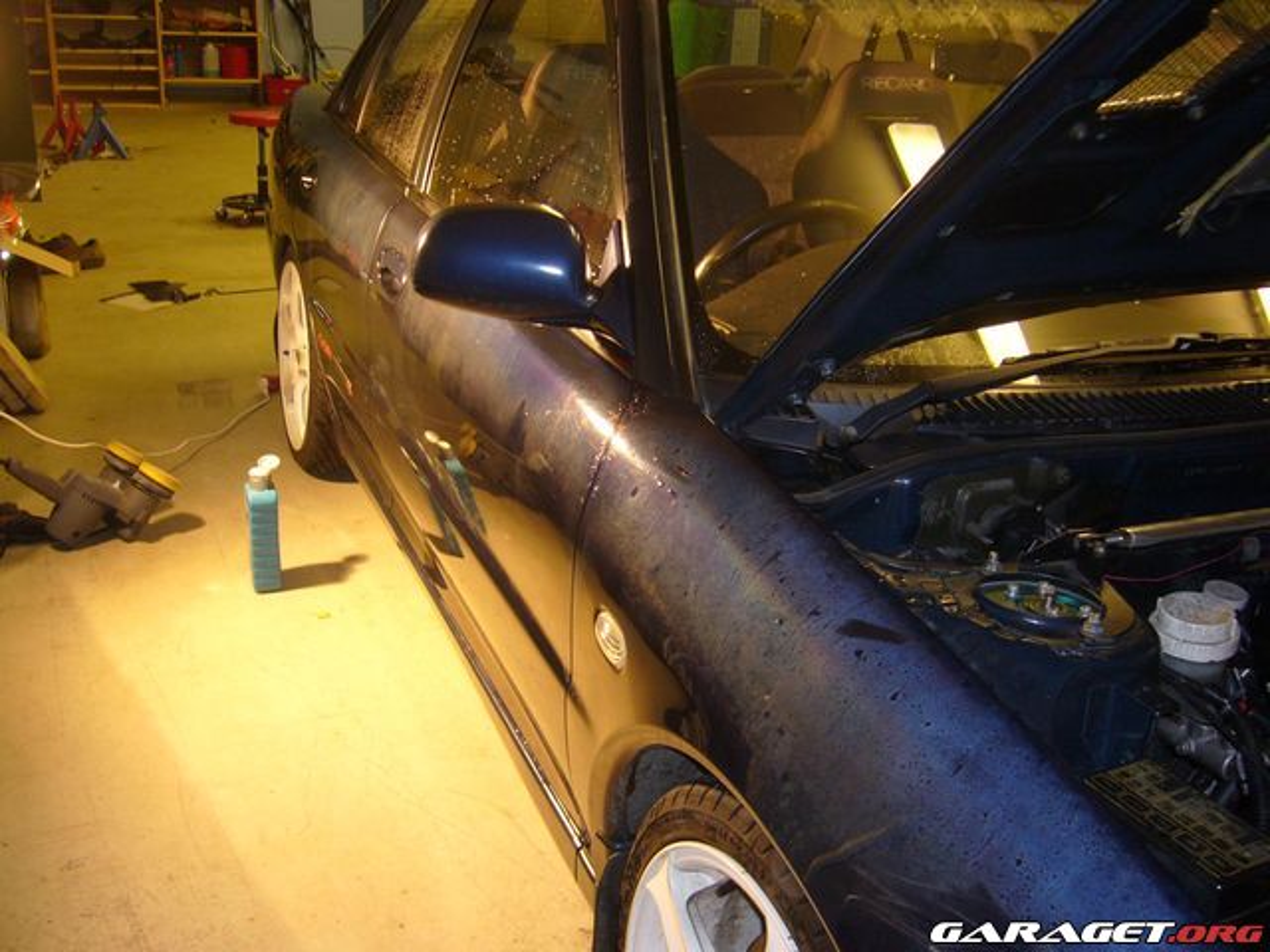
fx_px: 1284
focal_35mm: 35
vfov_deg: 40.7
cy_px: 476
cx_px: 635
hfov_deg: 52.6
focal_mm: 5.8
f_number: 2.8
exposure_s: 1/8
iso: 80
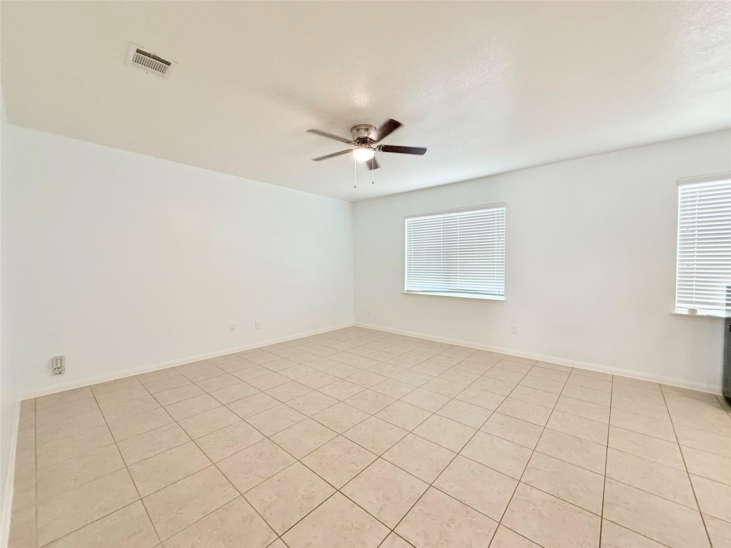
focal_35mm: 14
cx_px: 366
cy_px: 274
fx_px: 296
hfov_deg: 102.1
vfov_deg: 85.7
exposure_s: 1/120
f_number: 2.2
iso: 320
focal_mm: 2.22
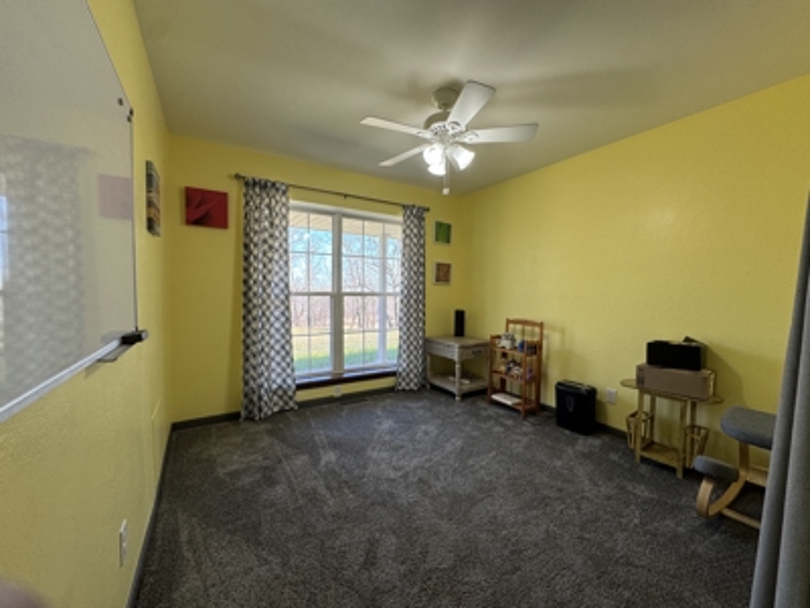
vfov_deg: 85.7
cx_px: 405
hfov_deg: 102.1
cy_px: 304
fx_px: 328
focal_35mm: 14
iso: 80
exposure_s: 1/120
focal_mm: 2.22
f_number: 2.2
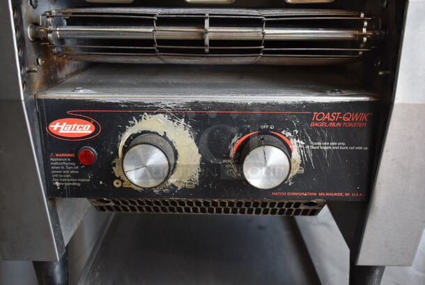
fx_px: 425
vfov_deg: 37.0
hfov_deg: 53.1
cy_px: 142
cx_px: 212
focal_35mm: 36
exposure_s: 1/40
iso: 250
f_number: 3.8
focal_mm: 24
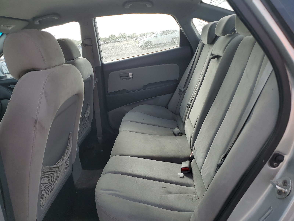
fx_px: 221
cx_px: 147
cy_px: 110
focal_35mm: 26
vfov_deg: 53.1
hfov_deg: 67.3
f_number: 1.5
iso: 50
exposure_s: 1/909
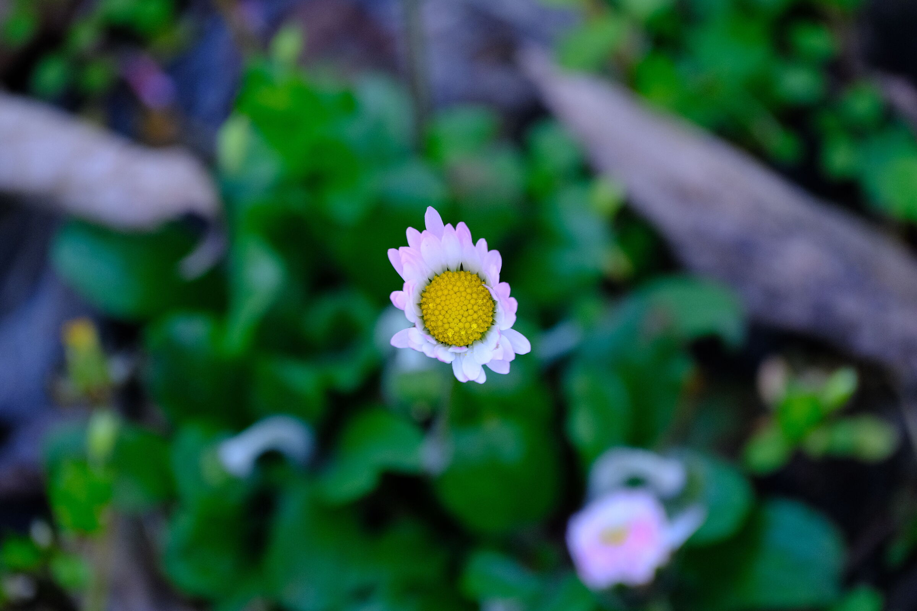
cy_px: 306
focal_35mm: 450
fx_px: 11462
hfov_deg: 4.6
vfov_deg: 3.1
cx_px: 458
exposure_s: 1/250
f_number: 5.6
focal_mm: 300
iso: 1600
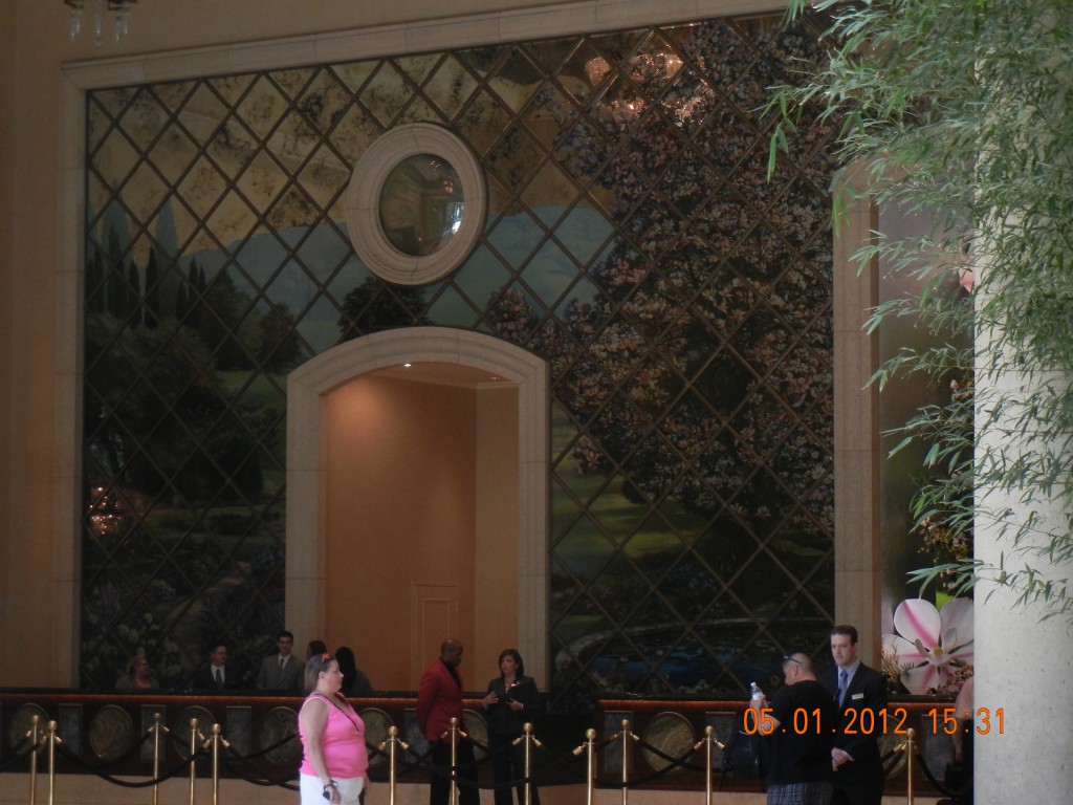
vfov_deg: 14.5
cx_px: 536
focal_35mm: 102
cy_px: 402
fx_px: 3162
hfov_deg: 19.3
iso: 400
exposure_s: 1/30
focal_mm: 18.3
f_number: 4.5
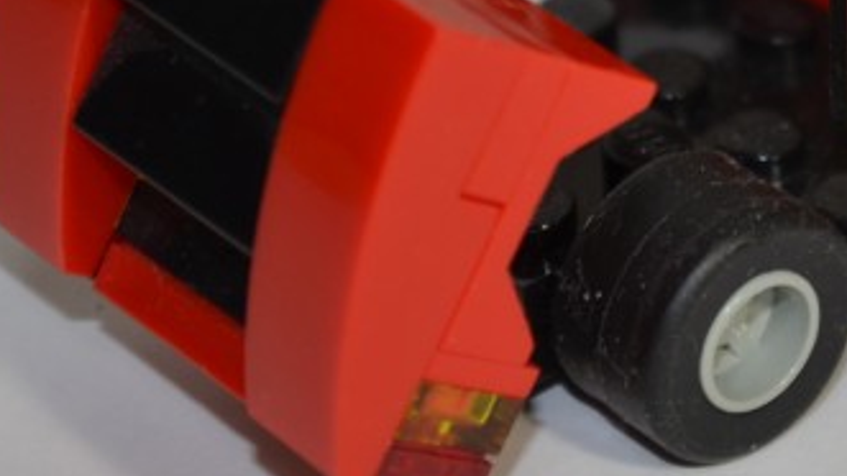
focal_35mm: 267
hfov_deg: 8.1
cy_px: -44
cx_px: 788
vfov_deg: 4.5
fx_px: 5986
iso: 200
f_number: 5.6
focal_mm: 55
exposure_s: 1/30
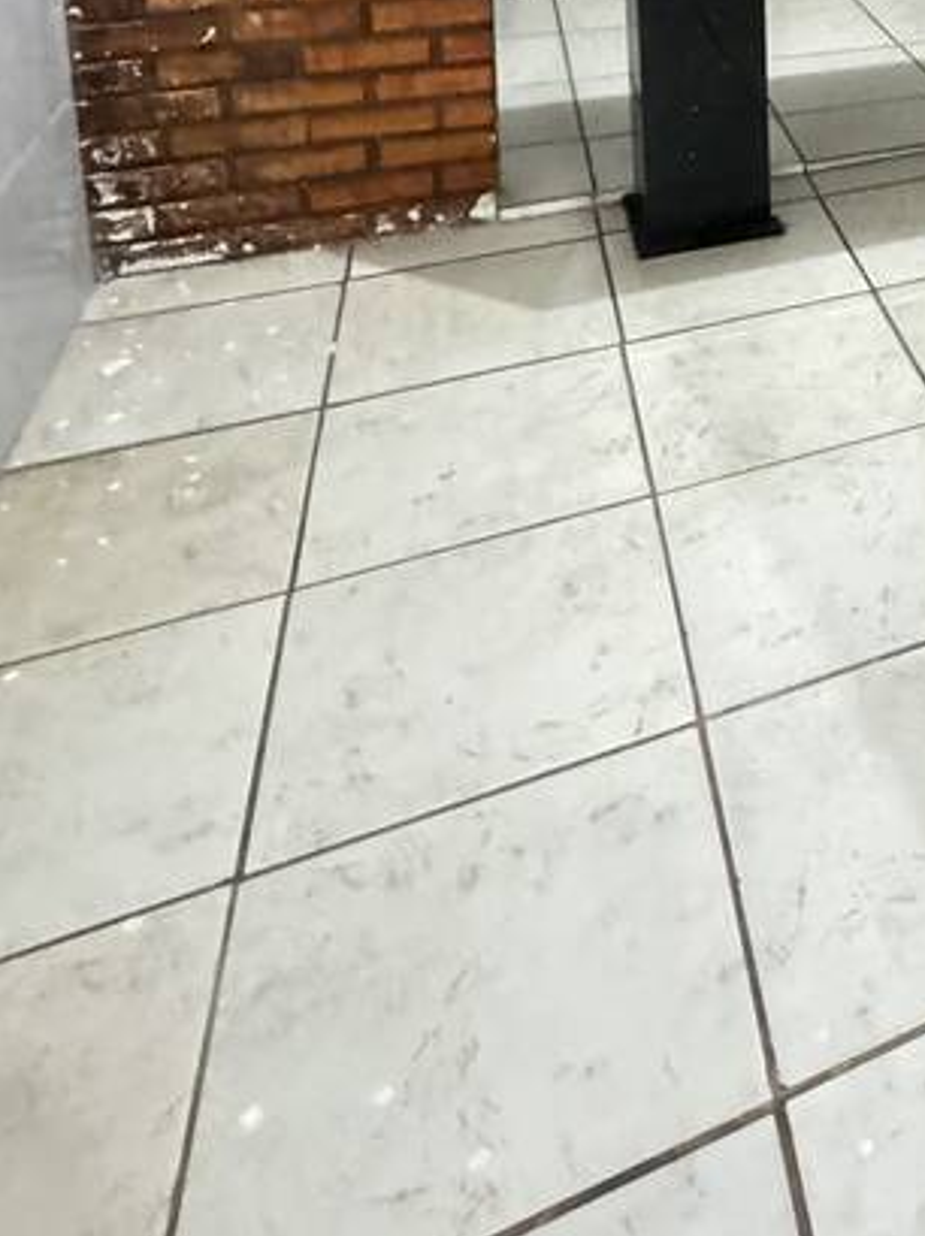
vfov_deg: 40.4
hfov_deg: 31.0
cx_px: 1173
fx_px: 1320
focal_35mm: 37
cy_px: -130
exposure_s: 1/30
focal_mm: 2.22
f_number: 2.2
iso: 2000
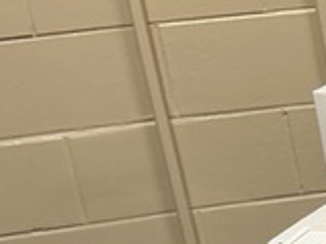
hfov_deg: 11.5
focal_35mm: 146
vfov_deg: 9.8
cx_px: 746
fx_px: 1374
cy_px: 385
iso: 50
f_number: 1.8
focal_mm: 3
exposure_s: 1/60
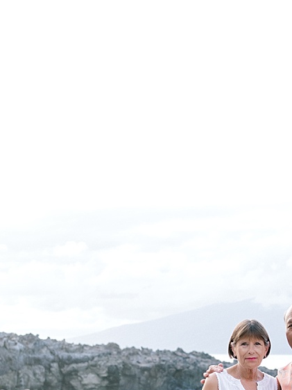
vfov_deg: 17.9
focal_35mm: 108
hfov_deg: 13.7
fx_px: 1214
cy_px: 355
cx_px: 187
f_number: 2.8
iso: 200
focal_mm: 35
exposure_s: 1/400
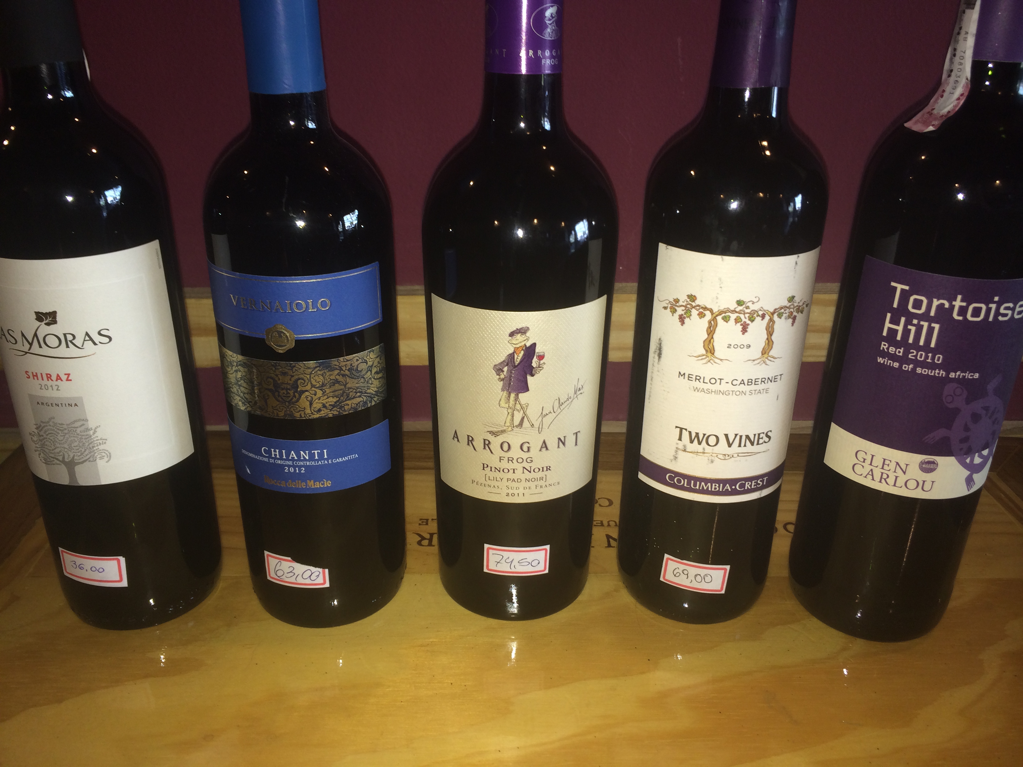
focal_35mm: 30
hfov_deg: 60.0
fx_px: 887
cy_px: 384
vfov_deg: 46.8
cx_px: 512
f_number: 2.2
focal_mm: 4.12
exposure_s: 1/35
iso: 32
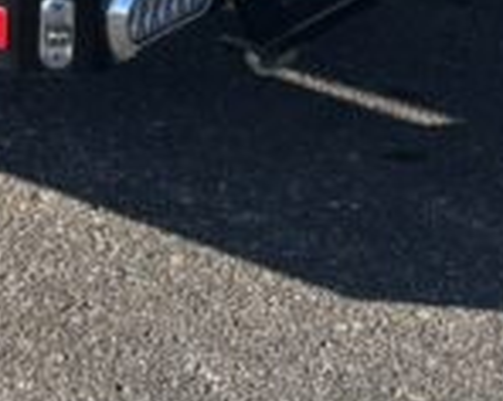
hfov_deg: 10.2
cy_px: -914
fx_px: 2721
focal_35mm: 183
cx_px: -297
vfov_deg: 7.2
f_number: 1.6
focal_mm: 5.96
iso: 50
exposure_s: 1/2062
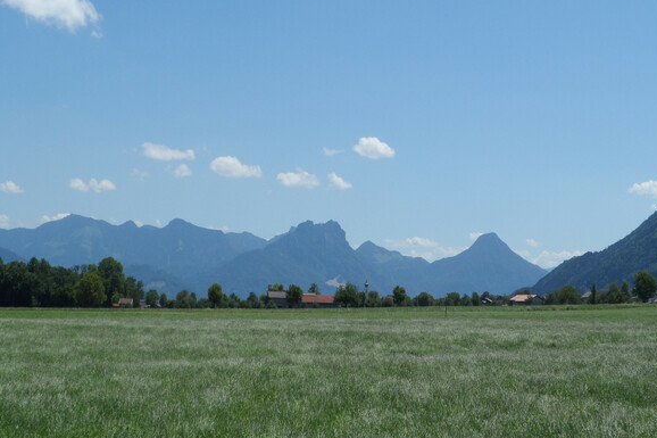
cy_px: 196
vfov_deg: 24.2
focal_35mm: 56
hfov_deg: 35.6
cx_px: 332
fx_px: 1022
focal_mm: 8.7
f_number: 5.6
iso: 80
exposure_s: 1/750
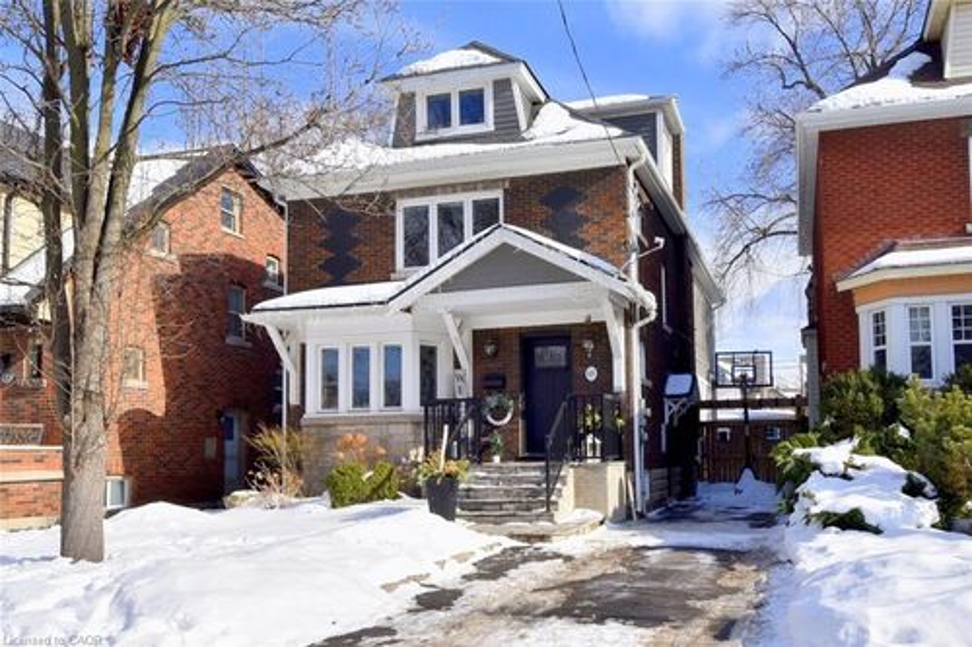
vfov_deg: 55.1
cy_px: 324
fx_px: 621
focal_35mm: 23
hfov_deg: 76.1
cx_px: 486
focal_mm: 23
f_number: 14
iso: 500
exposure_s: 1/800
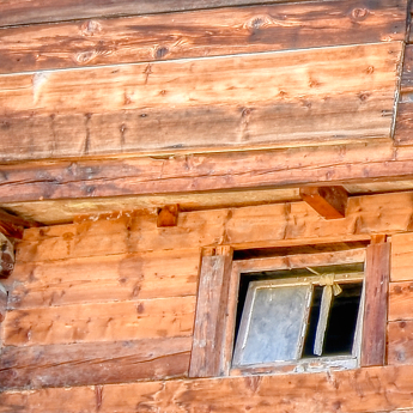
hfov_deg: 8.6
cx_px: 891
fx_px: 2551
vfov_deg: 9.2
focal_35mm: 189
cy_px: -64
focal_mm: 20
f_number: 5.6
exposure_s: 1/125
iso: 100
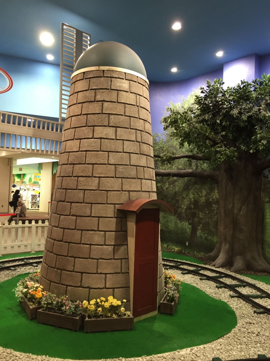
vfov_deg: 61.7
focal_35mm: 29
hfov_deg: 48.2
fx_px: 302
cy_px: 180
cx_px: 135
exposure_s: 1/33
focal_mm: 4.15
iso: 64
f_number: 2.2
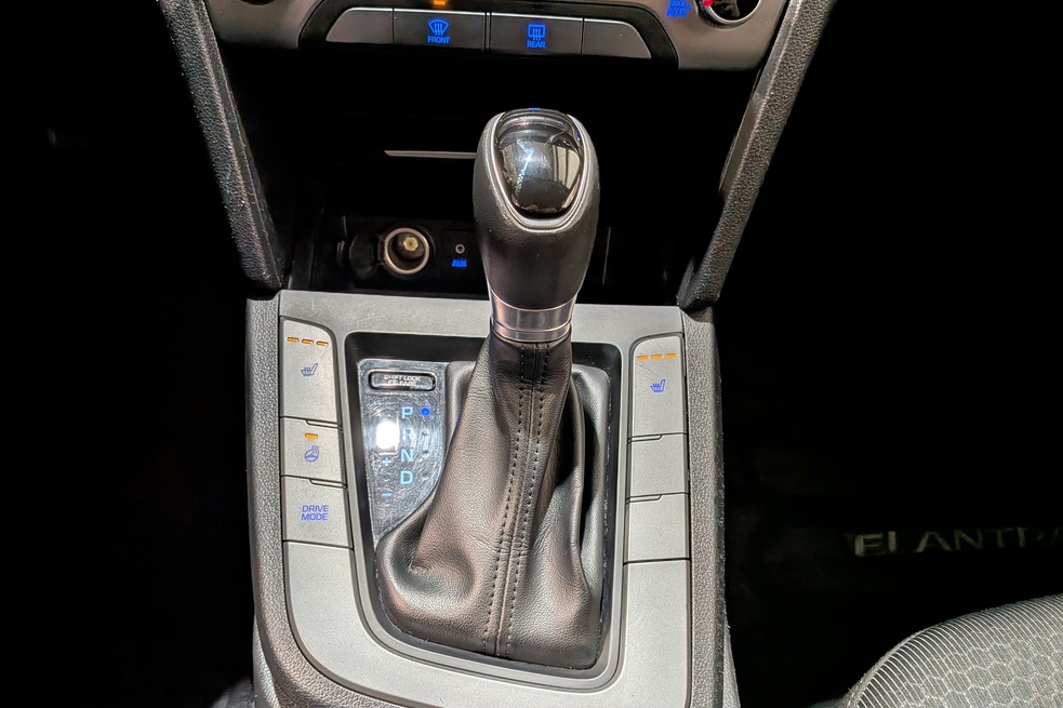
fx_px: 768
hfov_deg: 69.4
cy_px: 406
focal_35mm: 26
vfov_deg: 49.4
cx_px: 519
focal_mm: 4.53
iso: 25
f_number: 1.7
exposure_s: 1/107
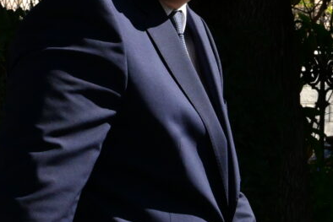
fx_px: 1860
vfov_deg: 6.8
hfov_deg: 10.2
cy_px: 50
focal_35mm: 201
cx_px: 188
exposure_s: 1/1250
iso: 2500
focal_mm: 44
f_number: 14
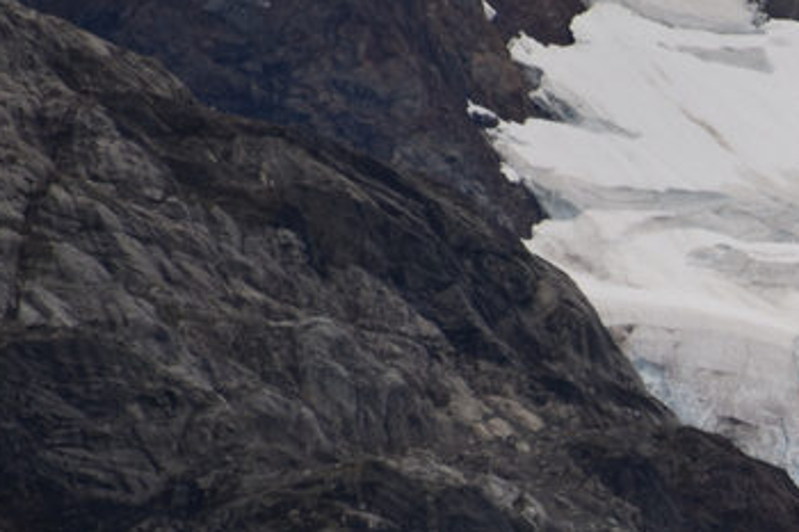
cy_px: 425
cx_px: 1030
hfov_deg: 1.9
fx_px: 24357
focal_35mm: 1098
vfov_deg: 1.3
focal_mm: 300
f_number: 5.6
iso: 200
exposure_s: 1/640
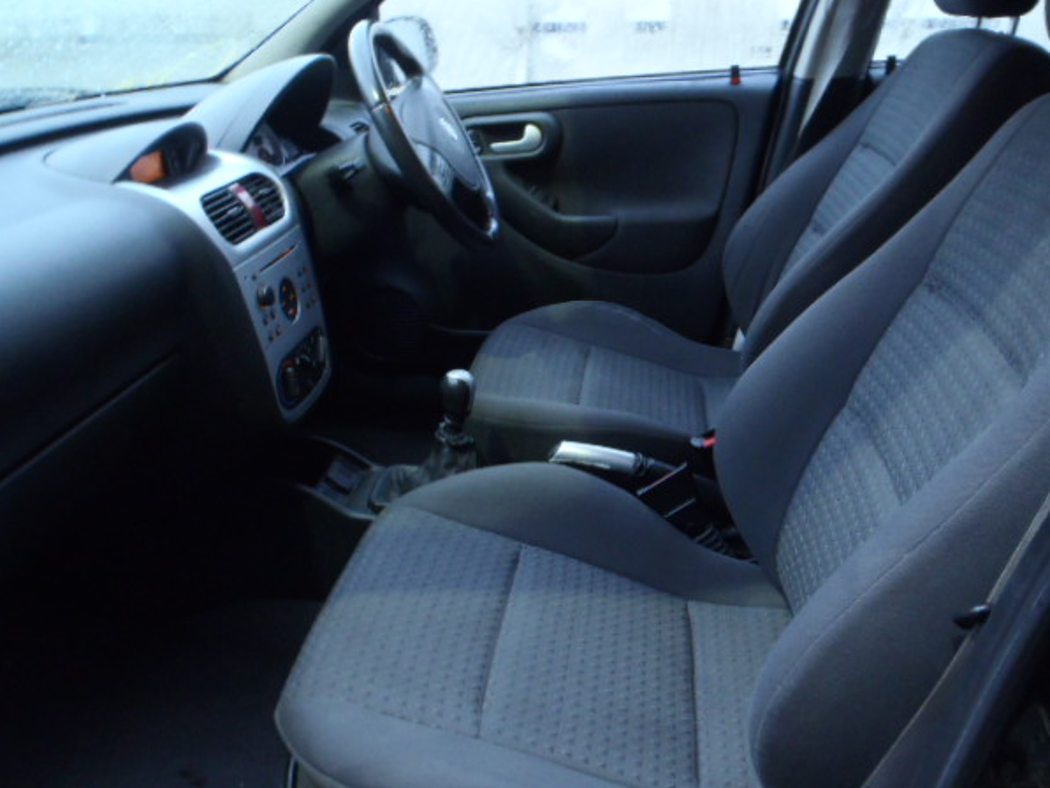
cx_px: 542
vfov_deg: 46.8
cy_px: 396
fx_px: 910
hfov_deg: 59.9
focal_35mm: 30
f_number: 3.5
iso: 320
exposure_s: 1/4
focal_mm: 5
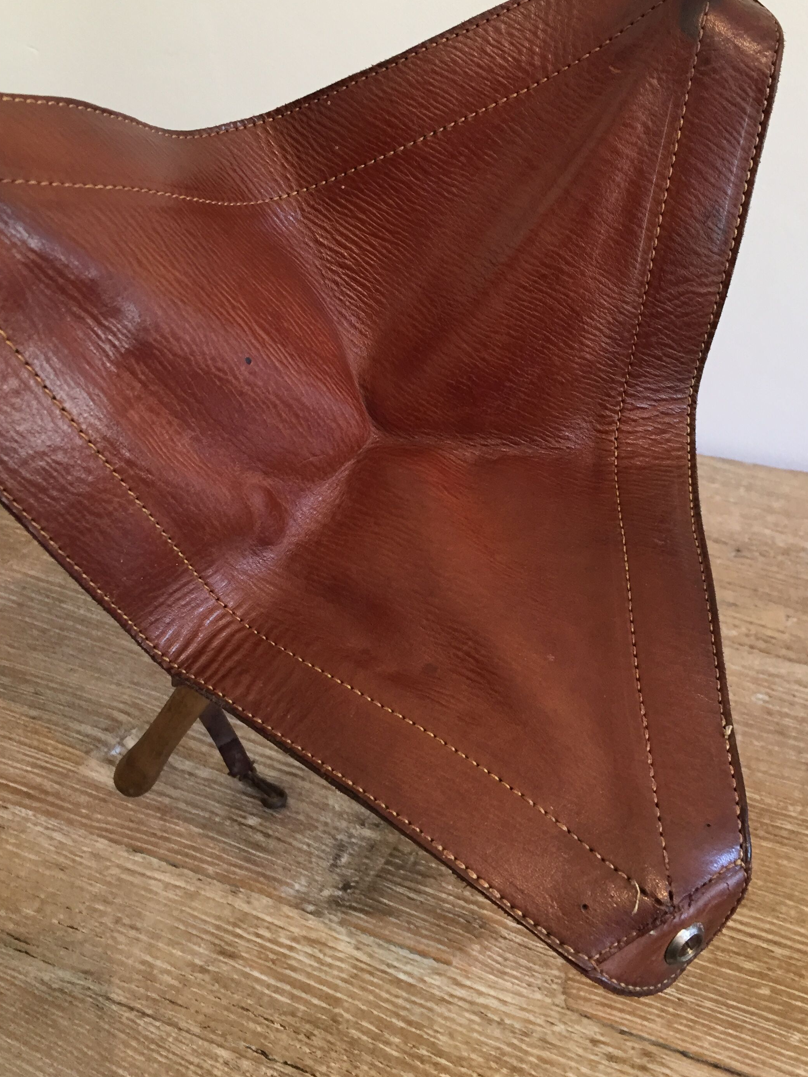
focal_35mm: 34
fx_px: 1058
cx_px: 443
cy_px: 474
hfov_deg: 41.7
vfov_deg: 53.8
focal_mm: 4.15
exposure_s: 1/33
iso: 125
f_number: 2.2
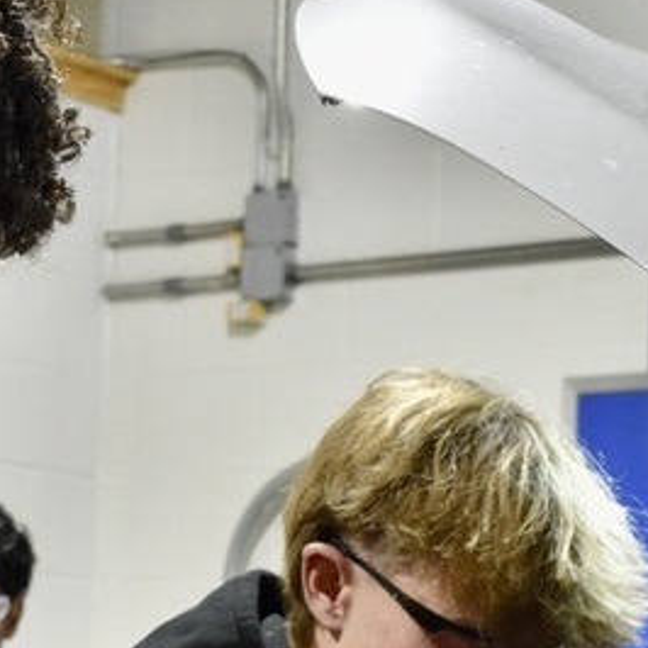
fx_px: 2809
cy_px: 742
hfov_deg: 13.2
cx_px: 266
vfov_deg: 12.9
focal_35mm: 133
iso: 1250
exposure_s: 1/125
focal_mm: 27
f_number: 4
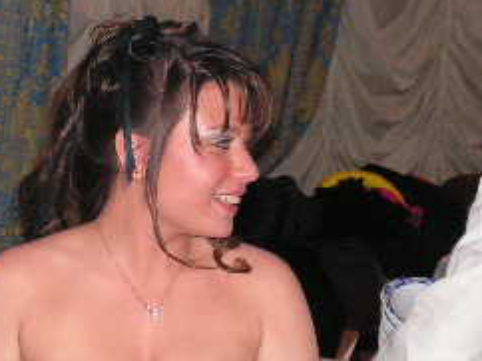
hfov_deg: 10.5
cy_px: 172
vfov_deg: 7.9
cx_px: 195
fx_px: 2615
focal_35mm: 188
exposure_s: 1/80
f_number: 3.3
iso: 200
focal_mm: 11.9
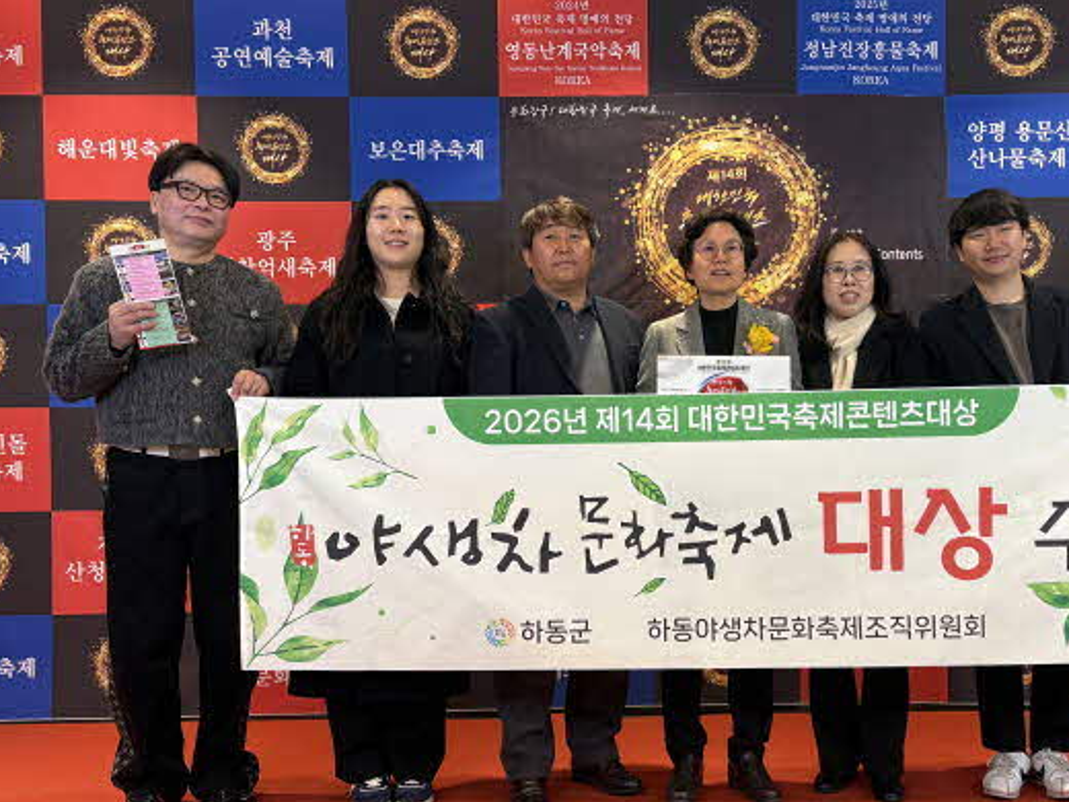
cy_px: 488
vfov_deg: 40.5
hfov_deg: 52.1
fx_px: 1081
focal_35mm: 35
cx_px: 670
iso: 64
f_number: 1.6
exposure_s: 1/60
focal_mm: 5.96
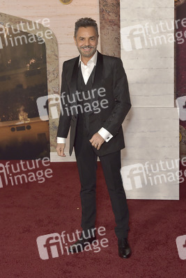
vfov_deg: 48.4
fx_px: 310
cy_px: 139
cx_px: 93
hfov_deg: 33.4
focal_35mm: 40
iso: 1000
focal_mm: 40
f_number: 5.6
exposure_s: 1/250
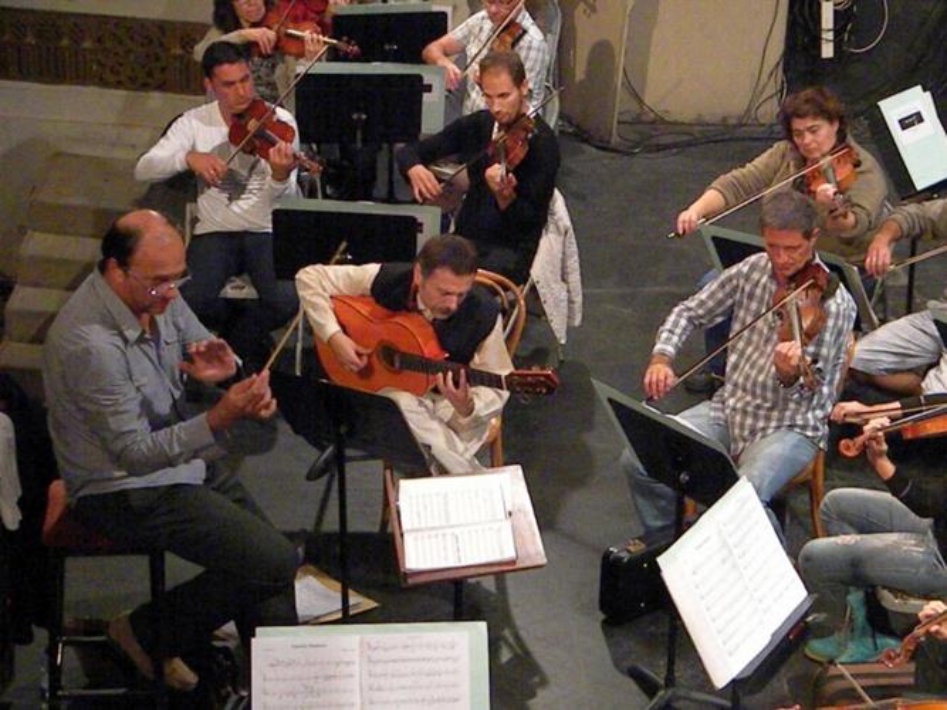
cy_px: 355
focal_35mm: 83
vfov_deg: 17.8
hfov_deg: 23.6
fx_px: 2270
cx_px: 474
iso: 3200
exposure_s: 1/200
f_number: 4.5
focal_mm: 15.1
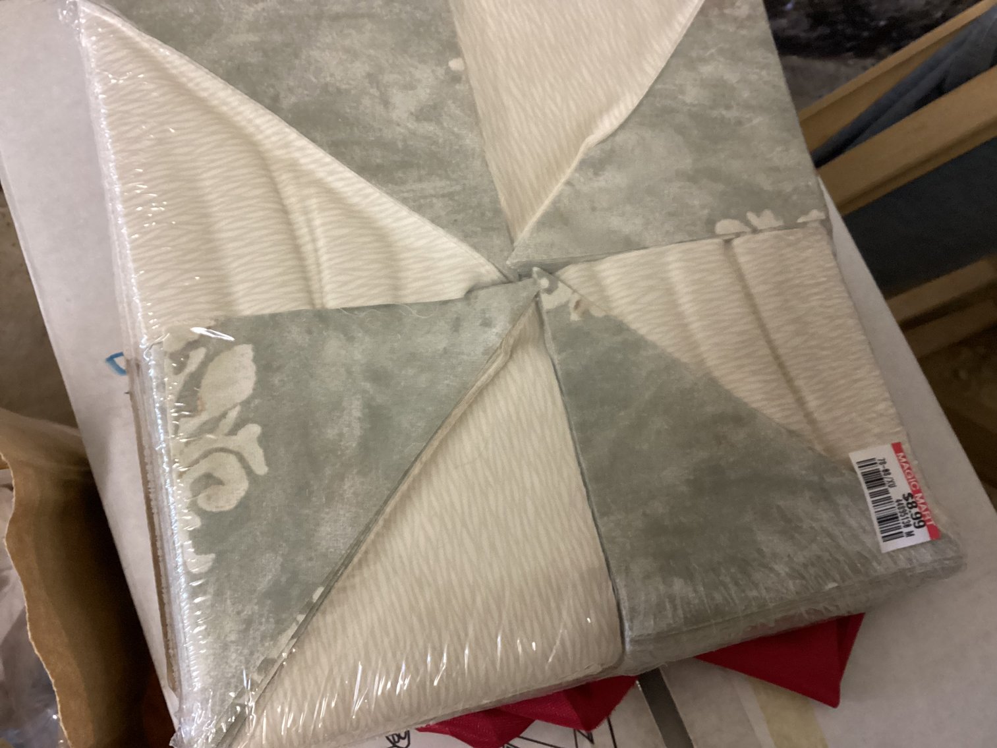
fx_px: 893
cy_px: 374
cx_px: 498
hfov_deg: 58.3
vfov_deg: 45.4
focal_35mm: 31
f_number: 2.4
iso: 320
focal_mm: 3.3
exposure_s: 1/30
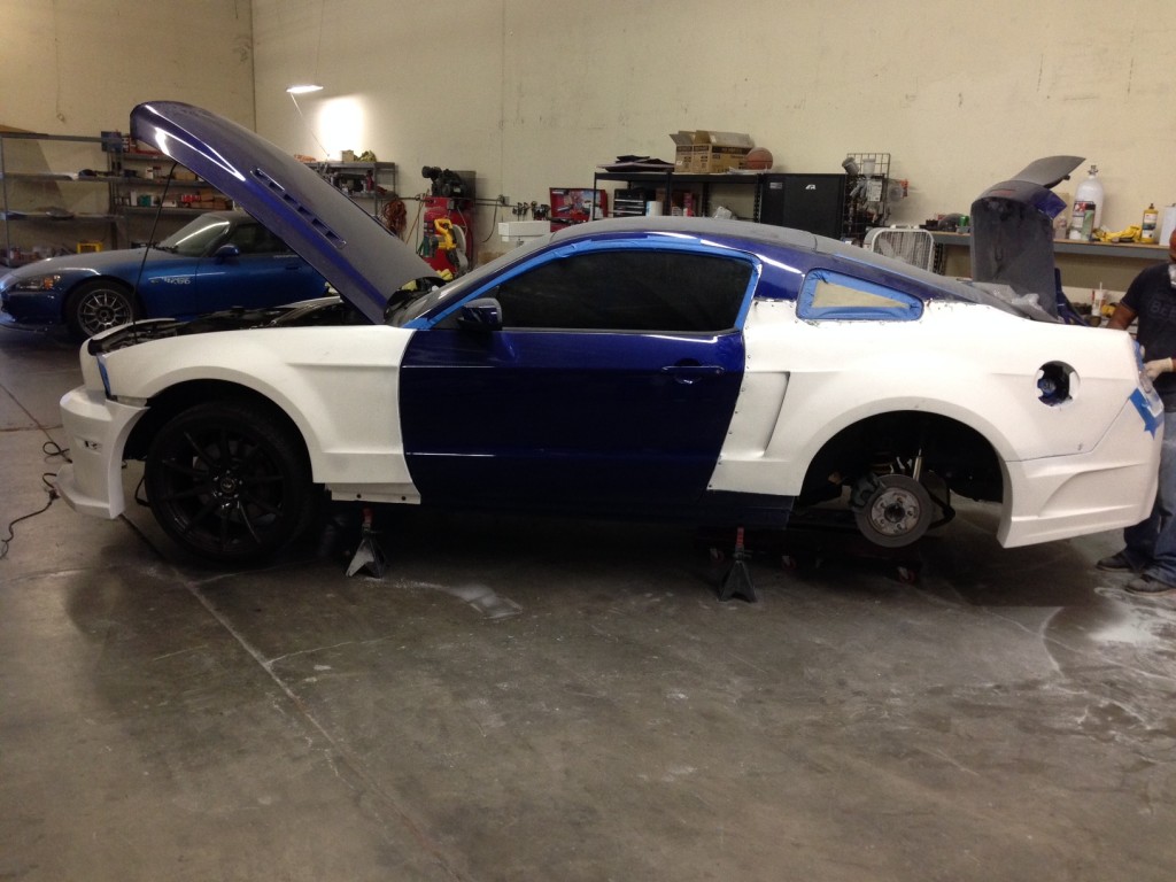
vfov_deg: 42.9
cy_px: 441
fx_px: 1121
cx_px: 588
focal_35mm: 33
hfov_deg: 55.4
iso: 200
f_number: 2.4
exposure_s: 1/20
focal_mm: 4.12
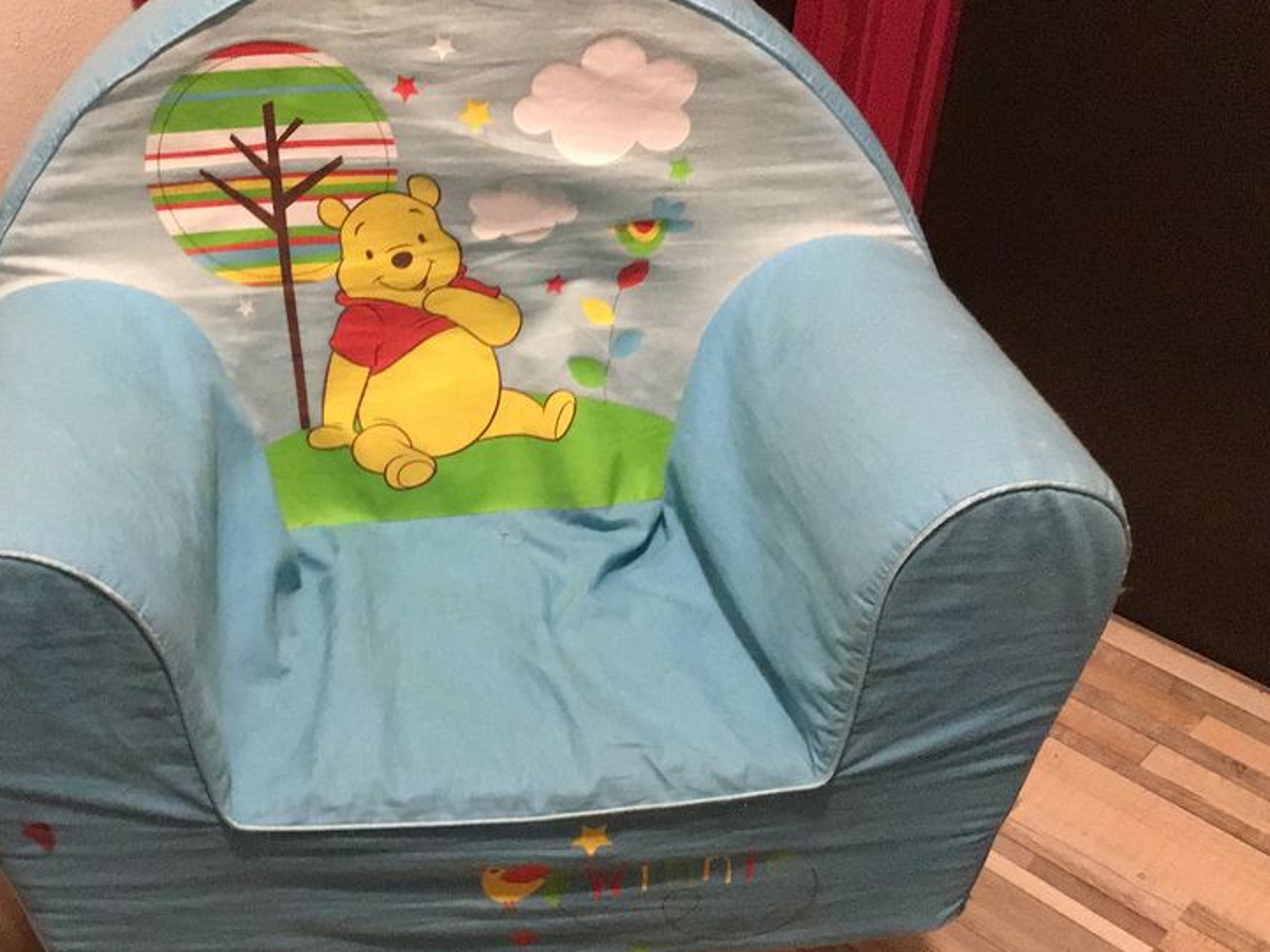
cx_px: 474
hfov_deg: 43.5
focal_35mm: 43
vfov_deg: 33.6
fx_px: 1578
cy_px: 533
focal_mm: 3.3
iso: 500
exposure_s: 1/17
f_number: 2.4
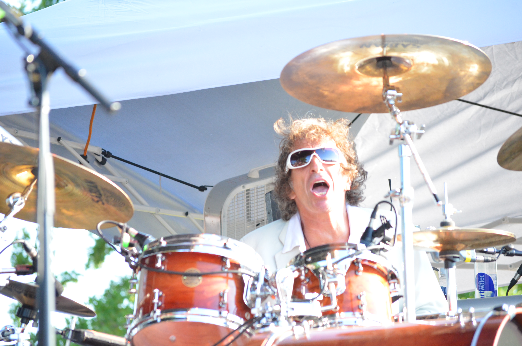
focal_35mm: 218
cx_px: 261
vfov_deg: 6.3
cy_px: 173
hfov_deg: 9.5
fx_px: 3147
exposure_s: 1/500
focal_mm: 145
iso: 1600
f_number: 5
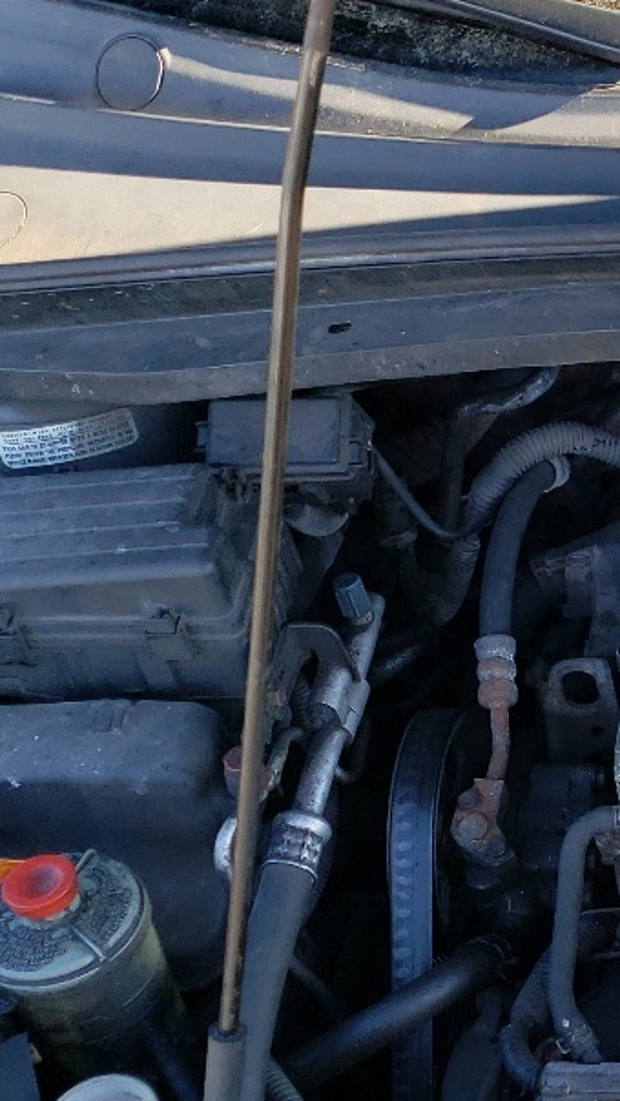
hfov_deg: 14.6
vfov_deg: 28.1
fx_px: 2191
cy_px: 680
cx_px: 1016
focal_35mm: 75
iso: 50
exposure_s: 1/303
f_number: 1.5
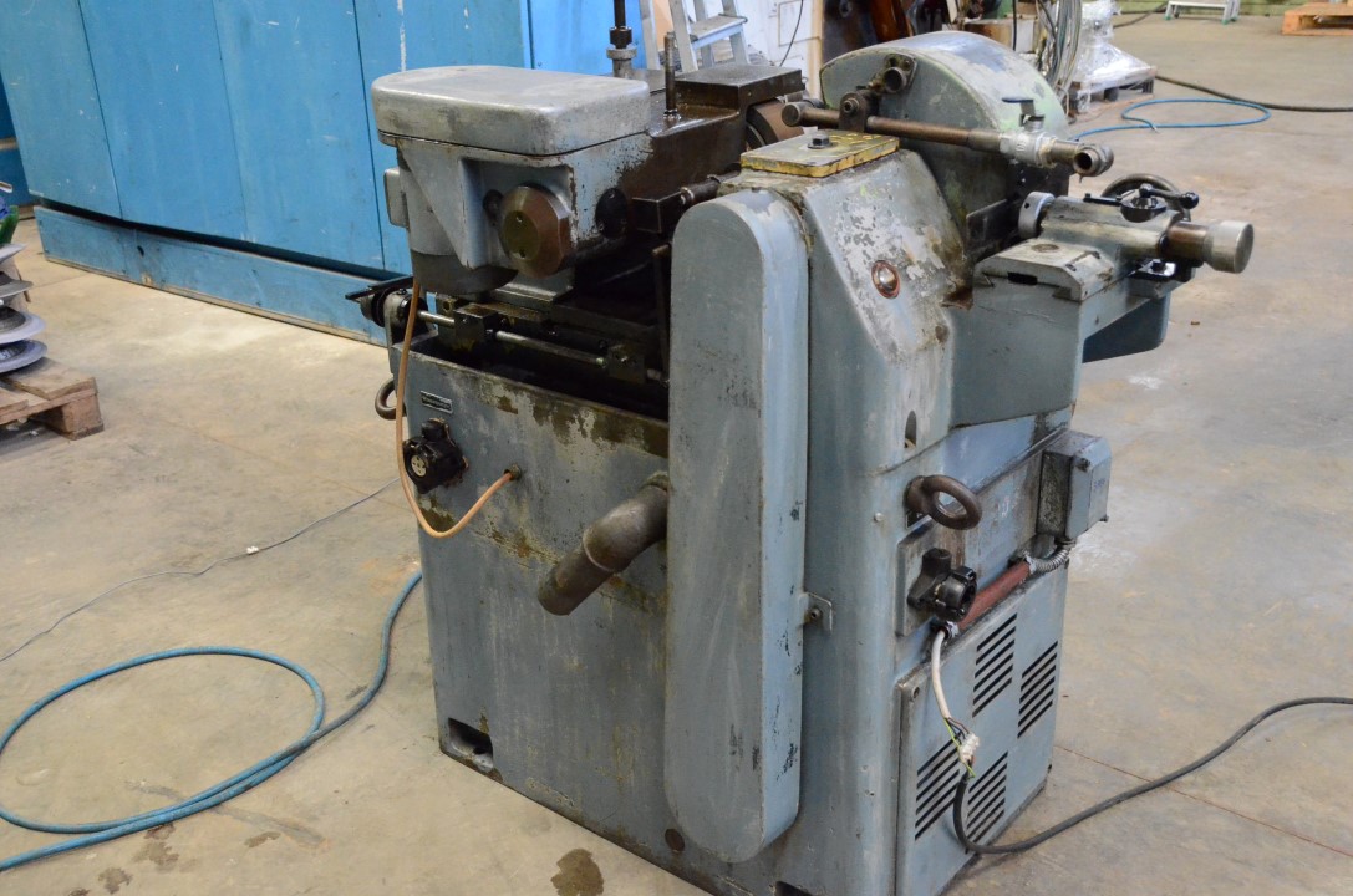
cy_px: 448
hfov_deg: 49.6
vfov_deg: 34.1
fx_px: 1463
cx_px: 676
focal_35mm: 39
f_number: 5
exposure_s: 1/100
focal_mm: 26
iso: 6400
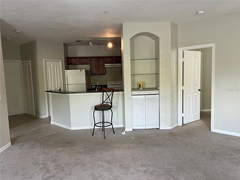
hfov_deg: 67.3
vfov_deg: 53.1
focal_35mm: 26
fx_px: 180
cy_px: 90
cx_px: 120
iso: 100
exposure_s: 1/60
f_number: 1.5
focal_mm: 5.7
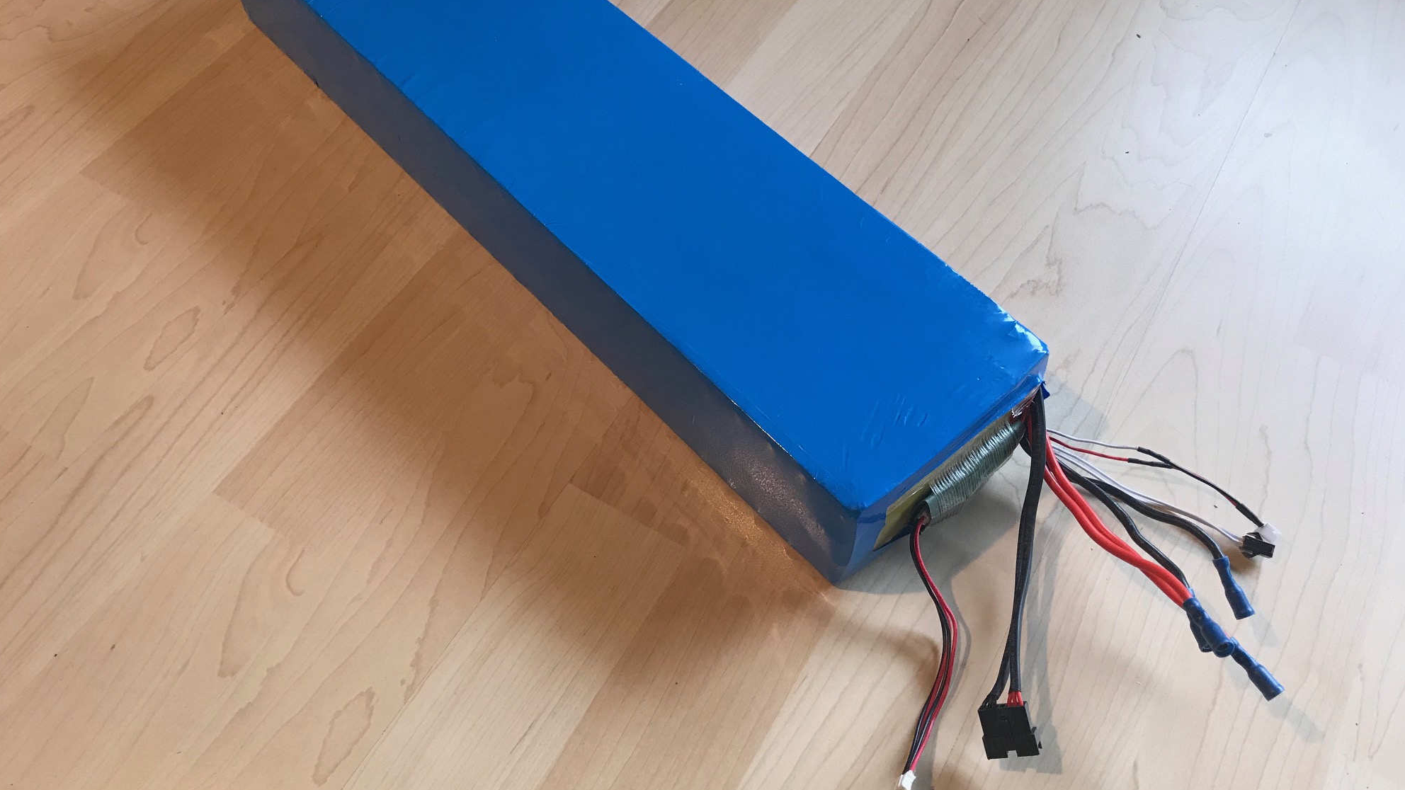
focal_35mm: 31
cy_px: 350
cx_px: 698
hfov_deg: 62.6
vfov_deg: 37.7
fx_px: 1155
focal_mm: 3.99
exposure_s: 1/30
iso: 25
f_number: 1.8
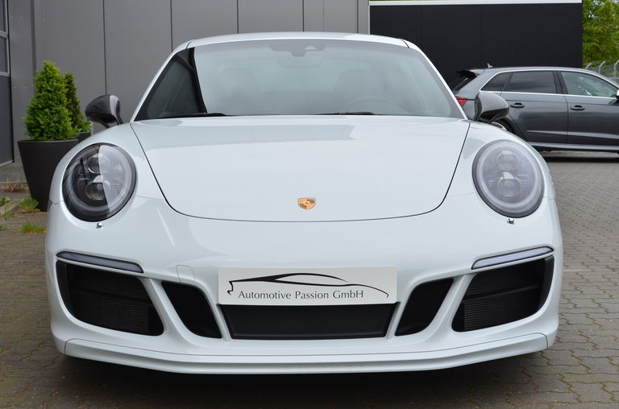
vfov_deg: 22.5
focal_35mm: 60
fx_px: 1029
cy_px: 204
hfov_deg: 33.5
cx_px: 310
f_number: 10
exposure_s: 1/250
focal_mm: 40
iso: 250
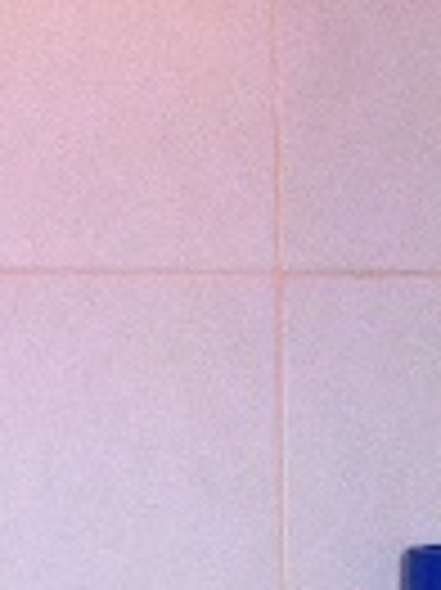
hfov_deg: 8.4
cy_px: 1369
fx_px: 2943
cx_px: 598
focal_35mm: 173
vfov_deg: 10.1
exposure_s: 1/15
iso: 160
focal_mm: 3.85
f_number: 2.8
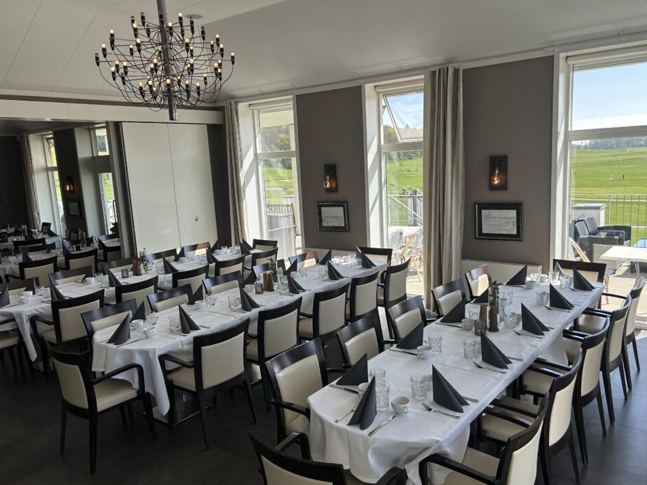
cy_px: 251
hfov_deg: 63.4
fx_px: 523
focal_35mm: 28
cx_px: 329
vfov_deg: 49.7
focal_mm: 5.7
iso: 50
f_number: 1.5
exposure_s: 1/820
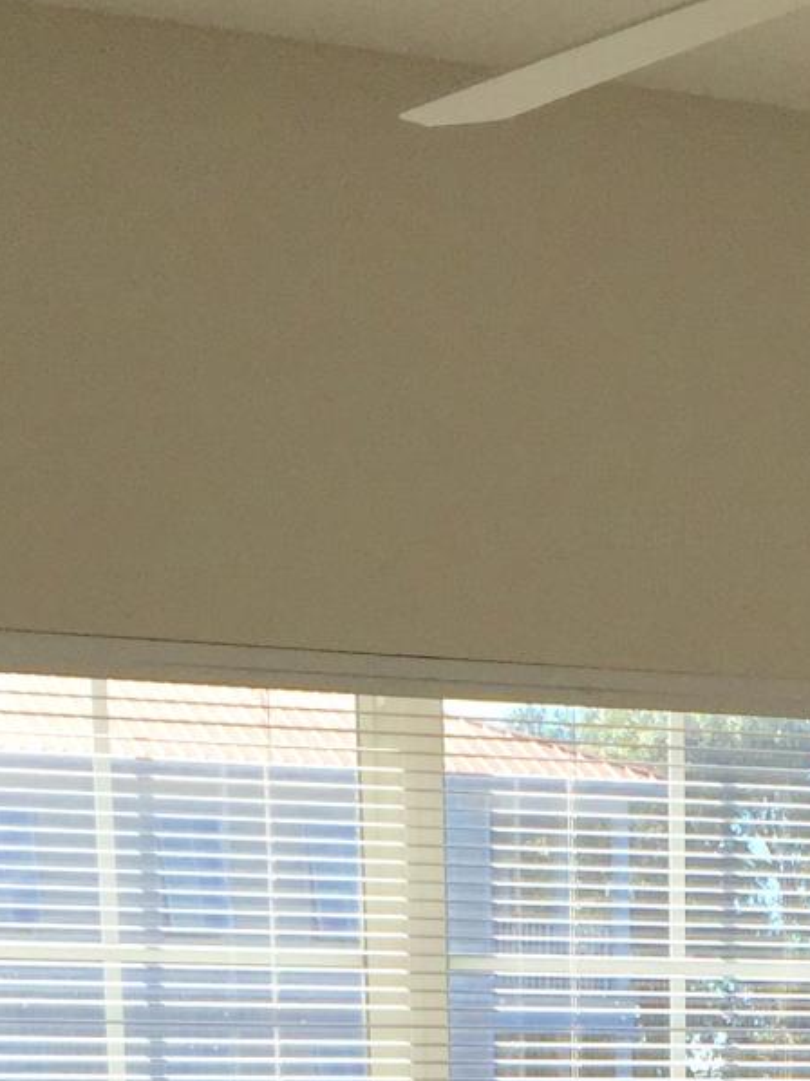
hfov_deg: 15.0
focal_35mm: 97
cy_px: 1735
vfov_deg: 17.6
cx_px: 768
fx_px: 3029
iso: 32
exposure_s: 1/1163
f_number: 2.2
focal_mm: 4.15
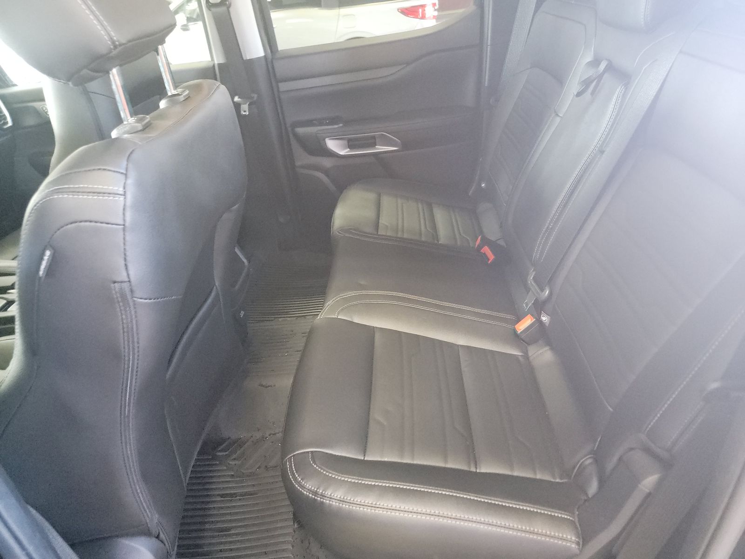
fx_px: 517
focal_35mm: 24
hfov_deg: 71.6
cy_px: 280
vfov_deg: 56.8
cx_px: 372
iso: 3075
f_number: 1.8
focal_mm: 6.7
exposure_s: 1/59
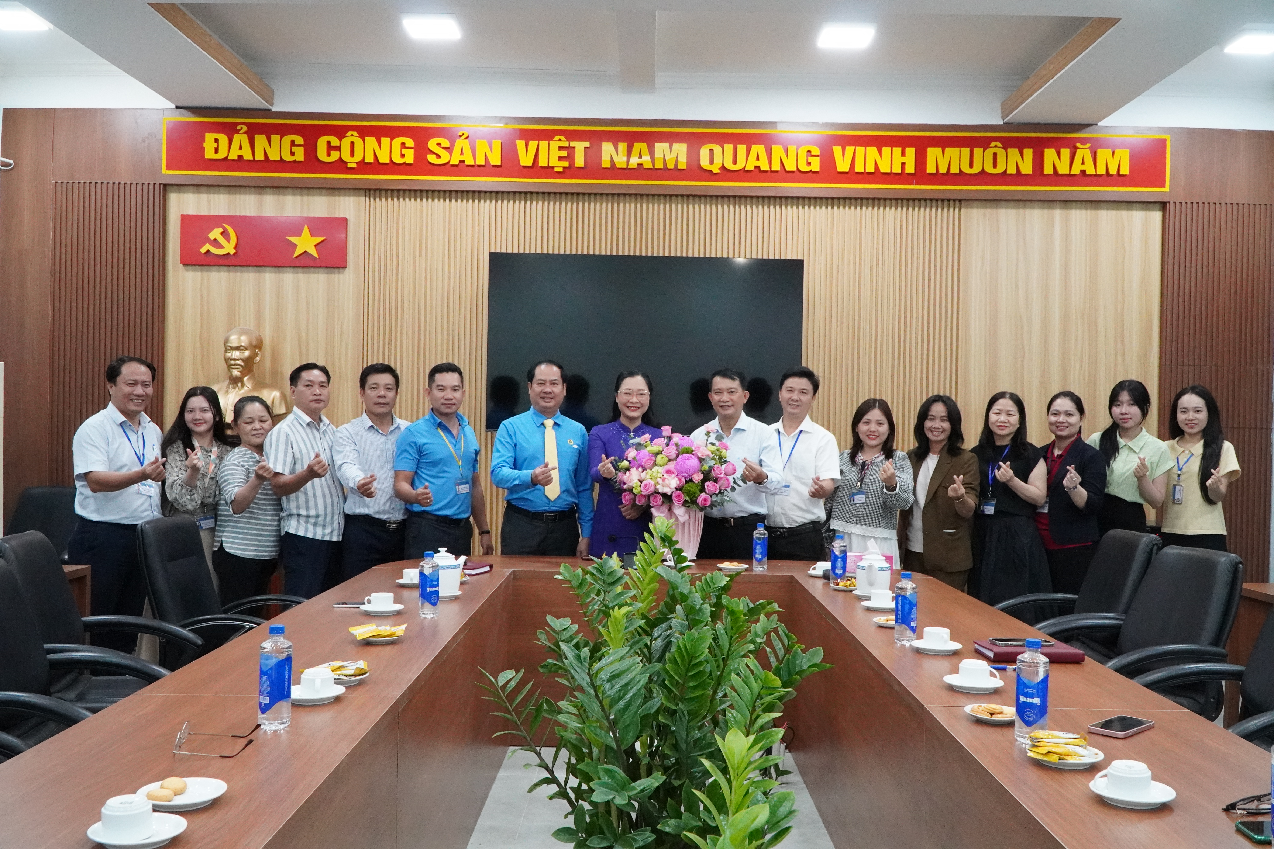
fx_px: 1062
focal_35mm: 30
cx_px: 637
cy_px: 424
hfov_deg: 61.9
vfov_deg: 43.6
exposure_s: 1/60
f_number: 9
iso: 6400
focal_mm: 20
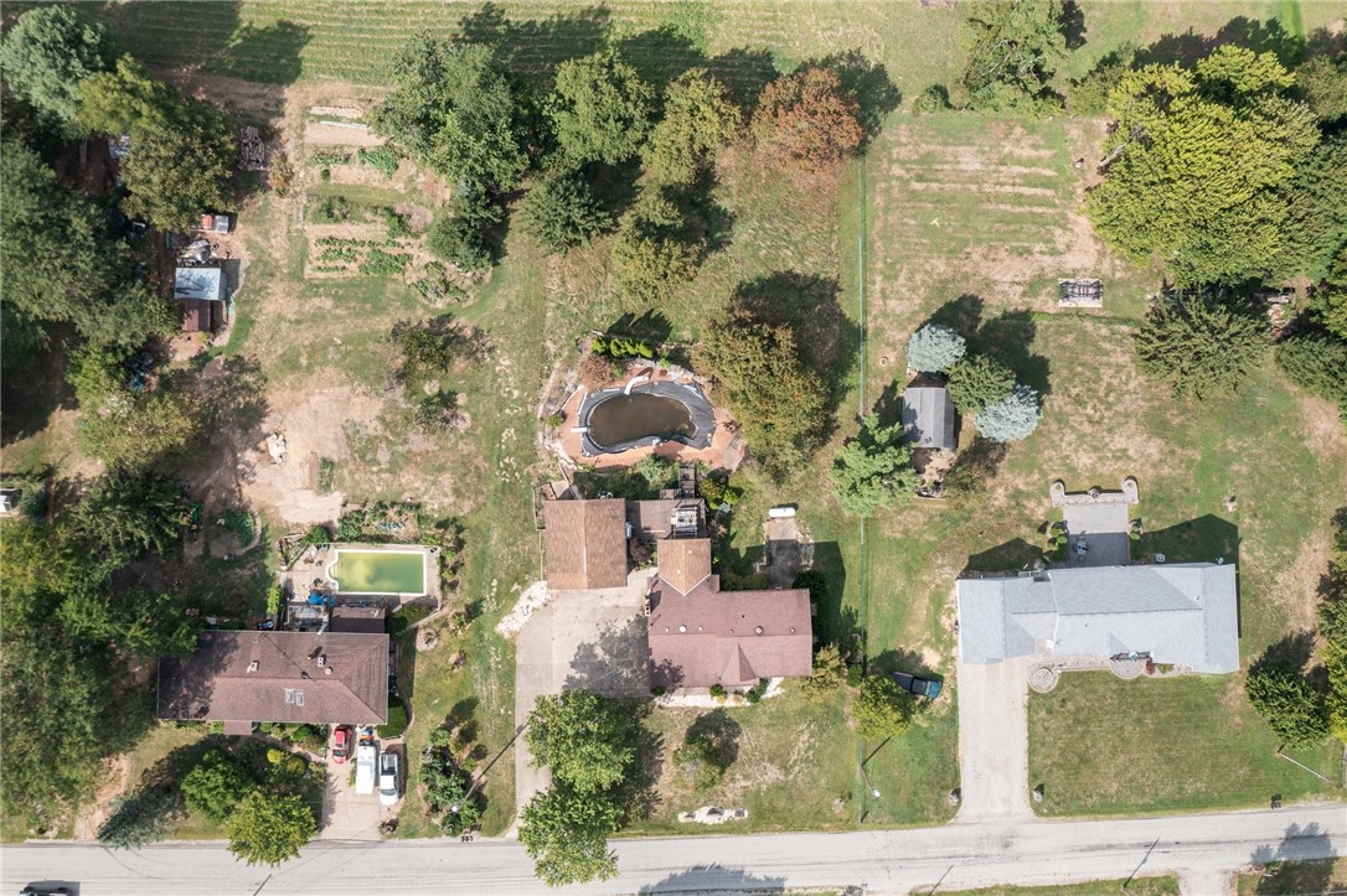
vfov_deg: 46.4
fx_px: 1047
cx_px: 674
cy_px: 448
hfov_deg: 65.5
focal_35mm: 28
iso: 100
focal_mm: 10.26
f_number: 4
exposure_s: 1/100
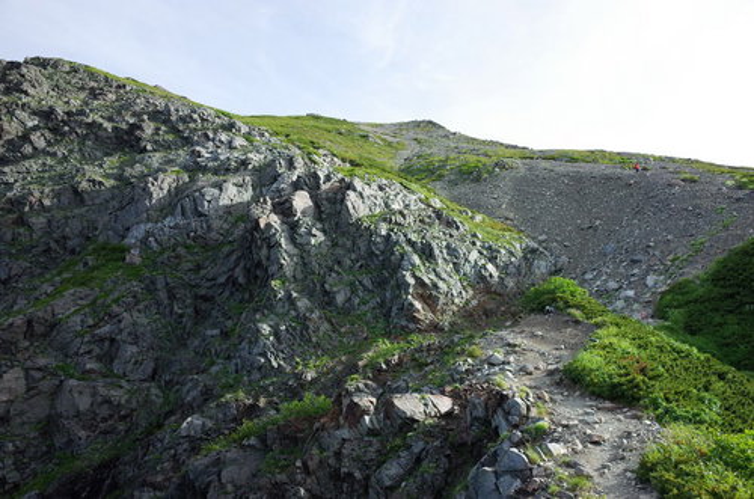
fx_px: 585
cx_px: 377
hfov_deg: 65.6
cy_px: 250
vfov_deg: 46.2
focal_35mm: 28
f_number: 2.8
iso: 400
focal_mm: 18.3
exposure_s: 1/2500
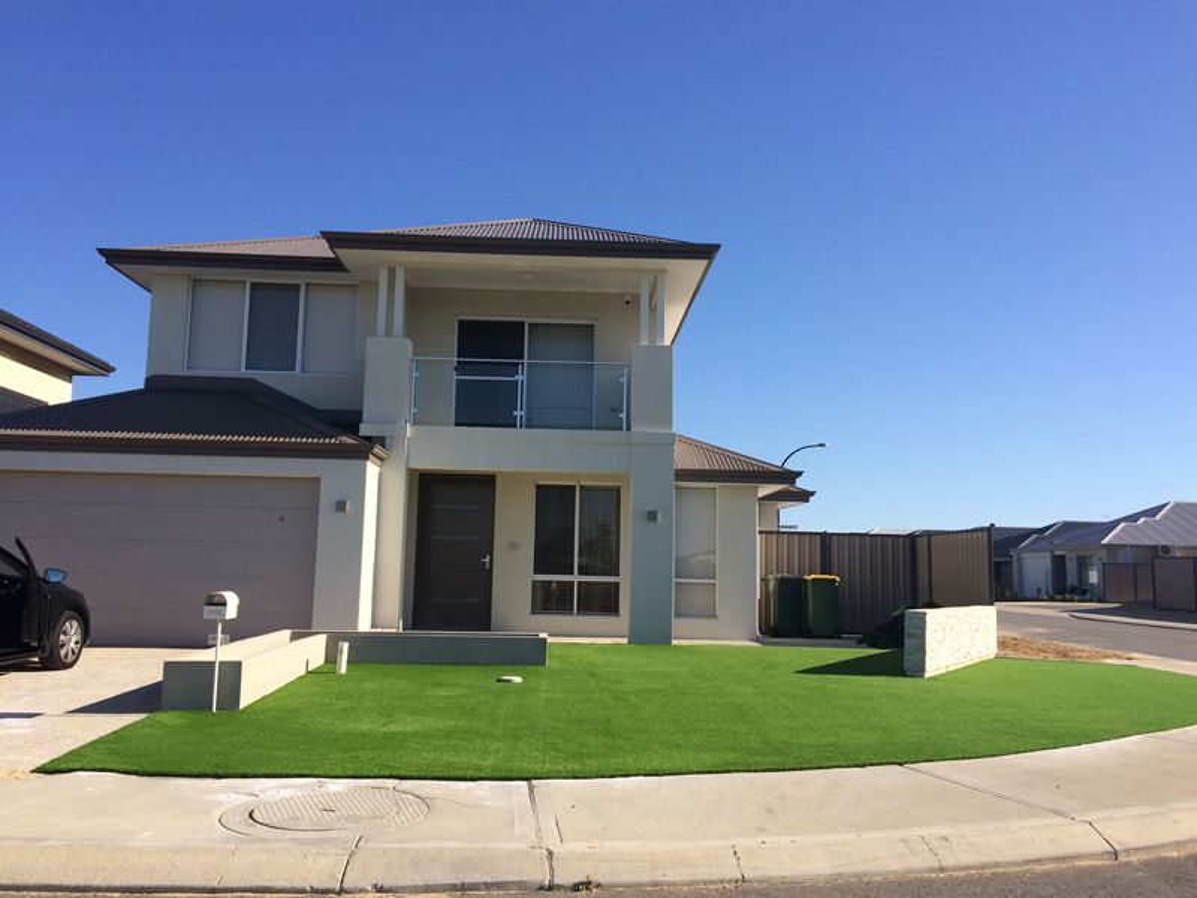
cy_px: 449
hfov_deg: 61.7
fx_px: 1003
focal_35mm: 29
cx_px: 598
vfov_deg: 48.2
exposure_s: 1/2283
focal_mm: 4.15
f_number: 2.2
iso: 32
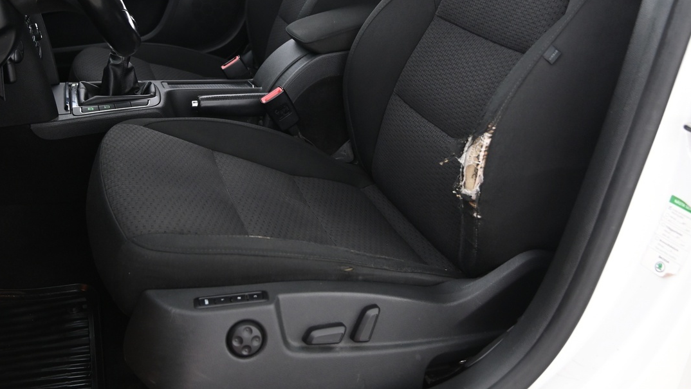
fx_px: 696
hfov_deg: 52.6
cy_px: 94
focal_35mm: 38
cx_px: 297
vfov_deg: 30.6
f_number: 4
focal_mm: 24
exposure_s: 1/15
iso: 2000
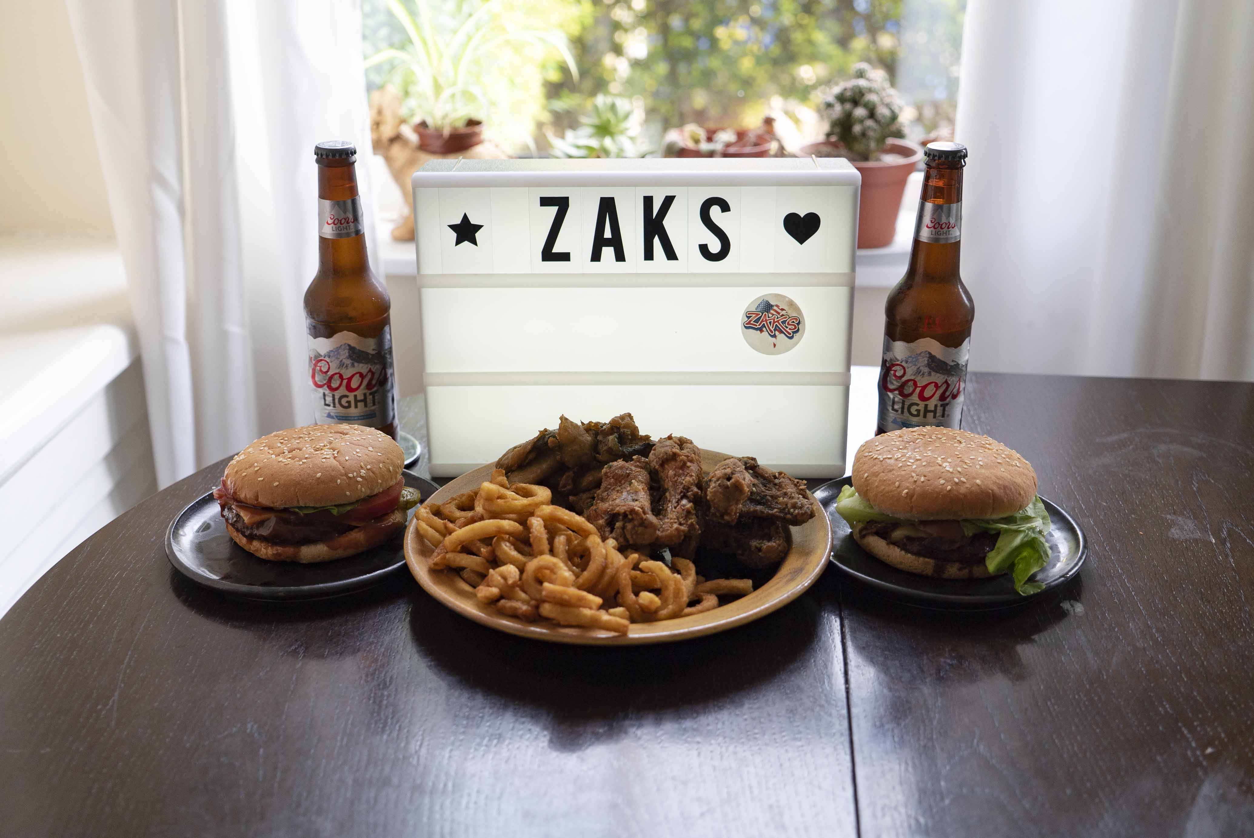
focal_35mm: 39
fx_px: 1359
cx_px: 627
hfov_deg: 49.5
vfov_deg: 34.2
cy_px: 419
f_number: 4
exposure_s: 1/125
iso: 1000
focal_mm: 39
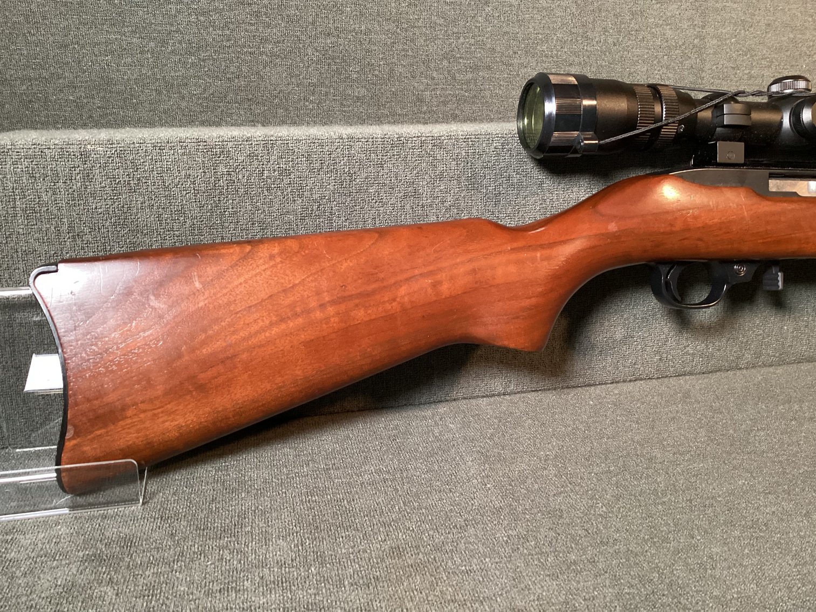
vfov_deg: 45.4
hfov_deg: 58.3
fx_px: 731
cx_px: 408
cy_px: 306
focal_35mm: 31
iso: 320
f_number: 2.4
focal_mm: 3.3
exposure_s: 1/40
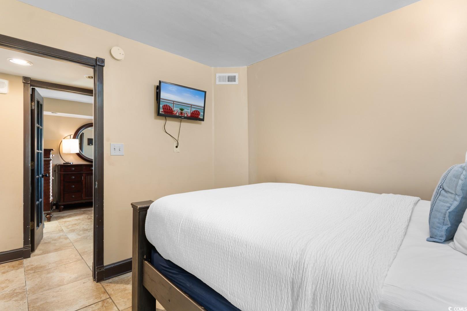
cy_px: 156
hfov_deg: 93.3
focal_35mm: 17
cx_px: 234
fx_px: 221
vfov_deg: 70.4
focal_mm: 11.5
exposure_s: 1
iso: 100
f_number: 4.8
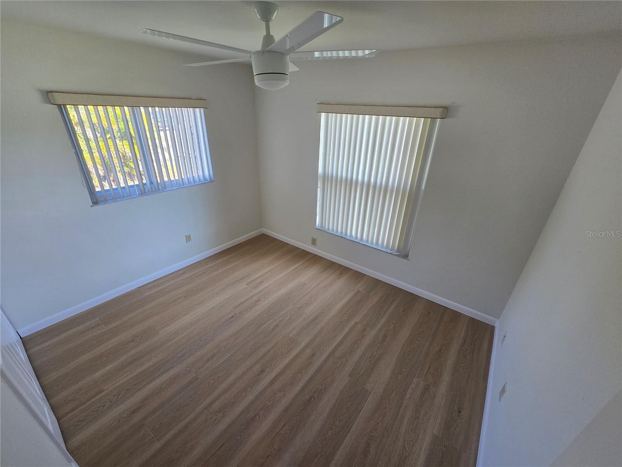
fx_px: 234
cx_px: 311
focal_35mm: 13
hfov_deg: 106.2
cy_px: 234
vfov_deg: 89.9
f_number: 2.2
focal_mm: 2.2
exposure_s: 1/60
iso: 80
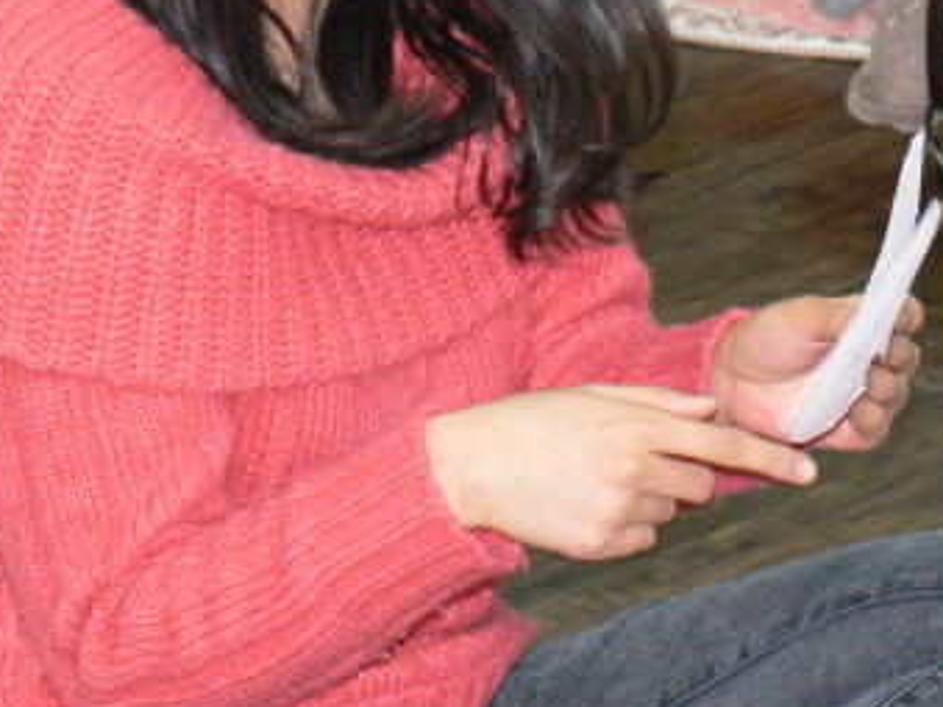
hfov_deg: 8.2
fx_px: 6563
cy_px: -70
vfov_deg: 6.1
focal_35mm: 241
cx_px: 403
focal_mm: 21.5
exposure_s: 1/30
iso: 320
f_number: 3.2
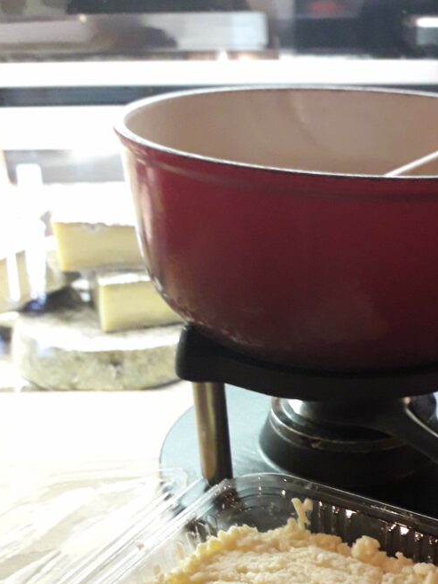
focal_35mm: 42
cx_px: 336
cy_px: 426
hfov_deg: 33.6
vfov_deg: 43.6
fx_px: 708
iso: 250
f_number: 1.9
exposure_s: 1/25
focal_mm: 3.6
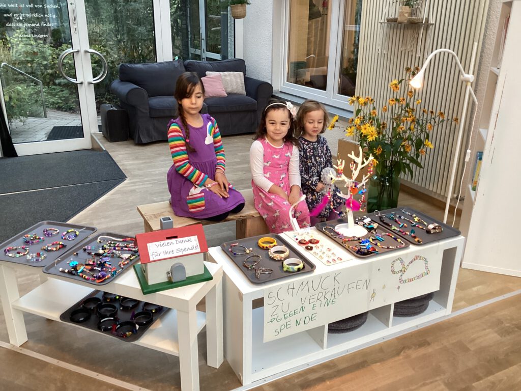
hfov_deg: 58.4
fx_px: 467
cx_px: 260
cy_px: 196
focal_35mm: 31
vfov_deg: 45.4
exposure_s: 1/50
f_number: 2.4
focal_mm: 3.3
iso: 125
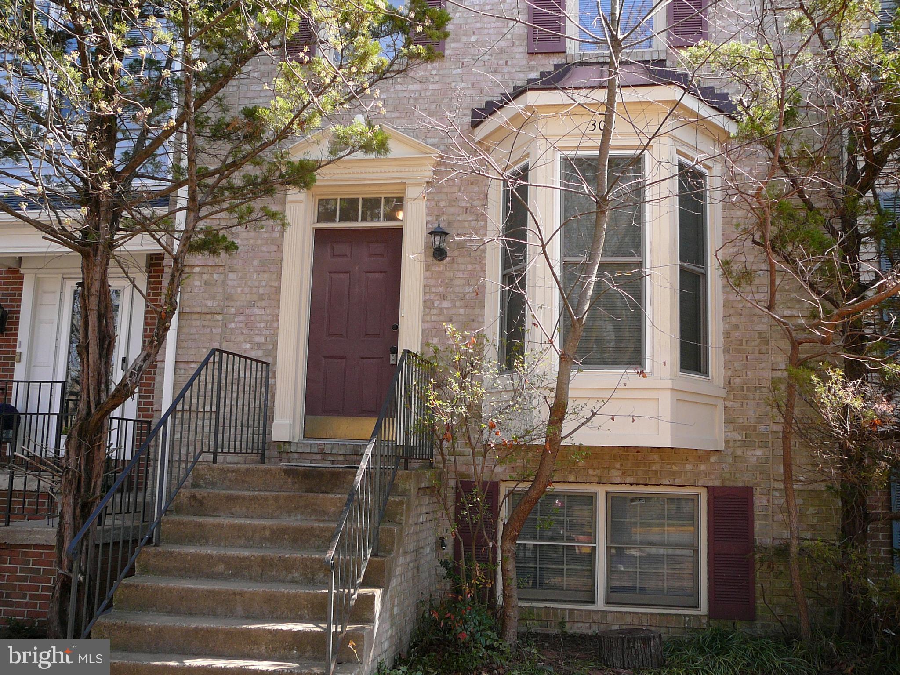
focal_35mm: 35
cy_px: 338
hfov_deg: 52.6
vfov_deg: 40.7
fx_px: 910
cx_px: 450
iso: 80
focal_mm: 5.2
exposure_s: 1/160
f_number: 2.8
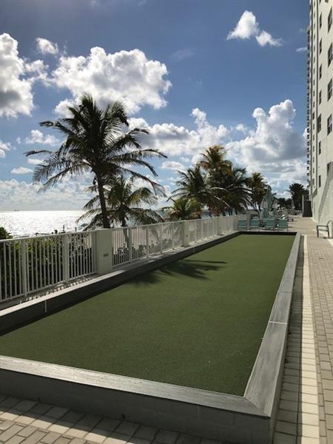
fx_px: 359
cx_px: 166
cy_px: 222
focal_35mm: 28
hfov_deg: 49.7
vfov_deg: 63.4
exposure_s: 1/10638
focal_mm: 3.99
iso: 25
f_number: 1.8
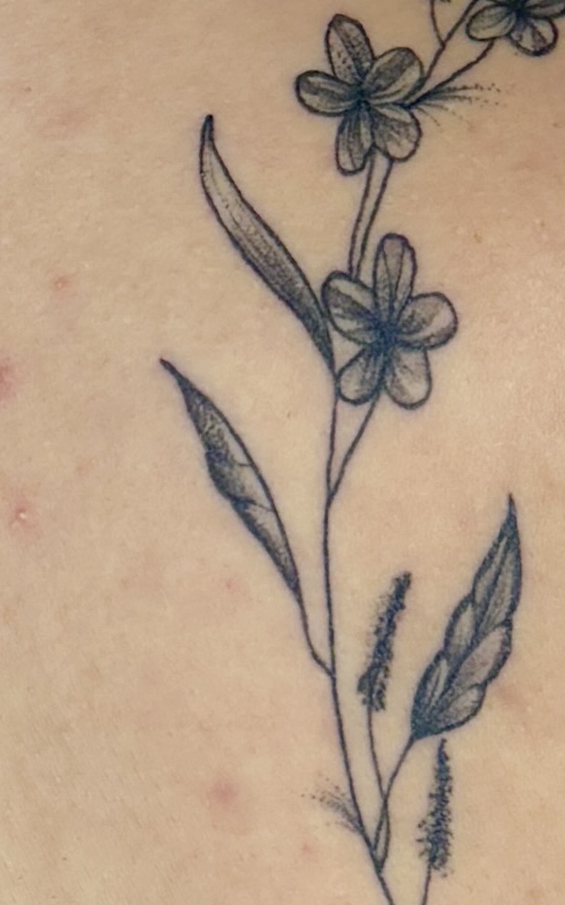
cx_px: -231
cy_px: 920
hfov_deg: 7.8
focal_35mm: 165
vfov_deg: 12.5
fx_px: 4066
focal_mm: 5.96
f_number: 1.6
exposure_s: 1/111
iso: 40
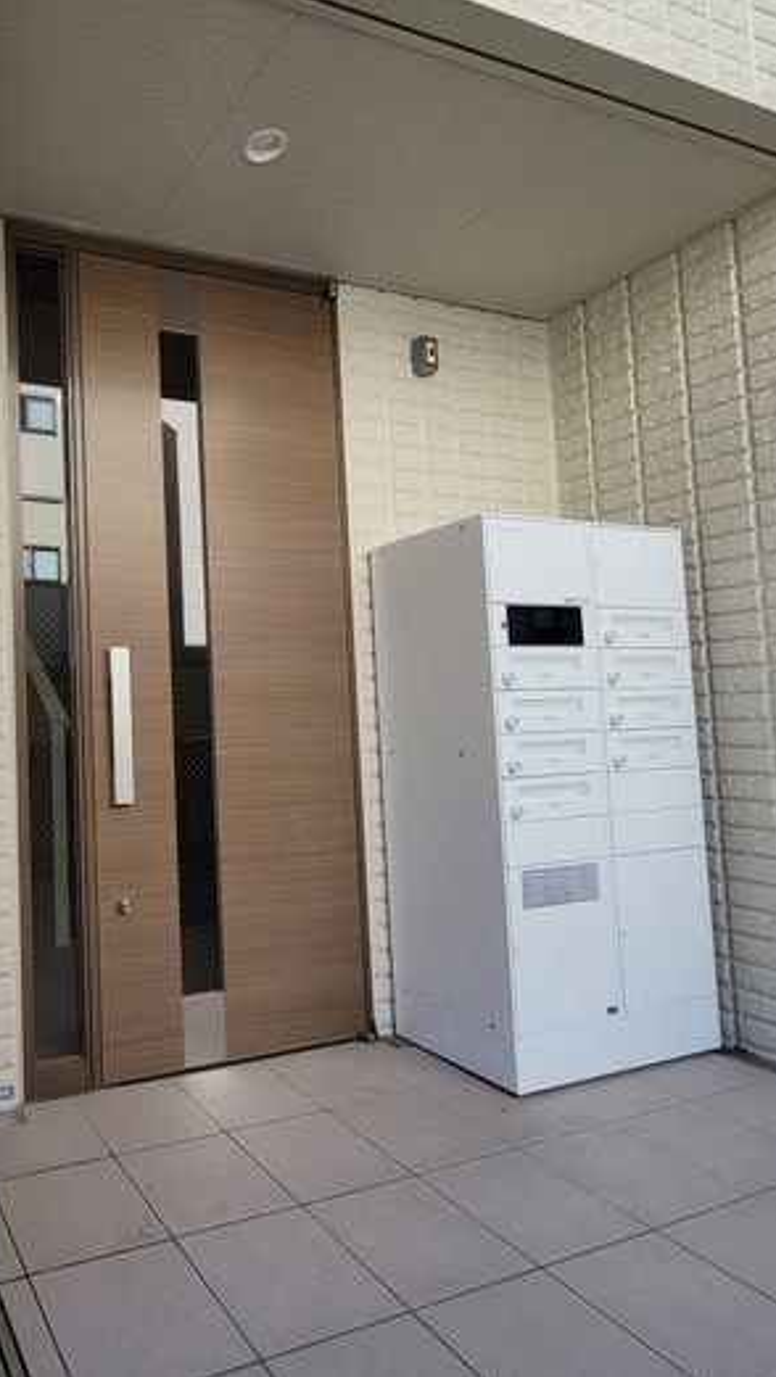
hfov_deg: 50.5
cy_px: 690
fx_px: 694
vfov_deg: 89.5
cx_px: 53
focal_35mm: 19
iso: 64
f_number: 2.2
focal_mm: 2.2
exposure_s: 1/254
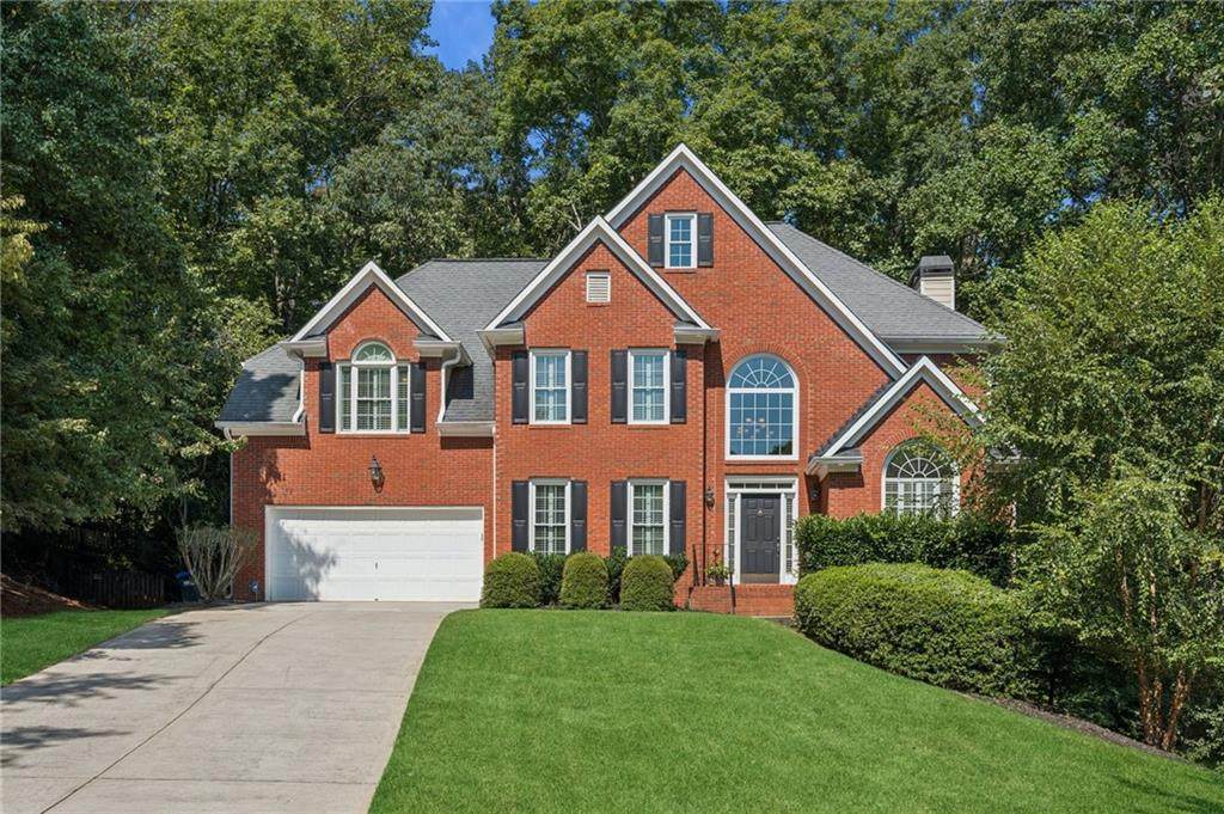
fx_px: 1189
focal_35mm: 35
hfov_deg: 54.5
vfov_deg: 37.8
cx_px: 612
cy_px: 407
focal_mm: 35
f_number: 8
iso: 100
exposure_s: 1/160
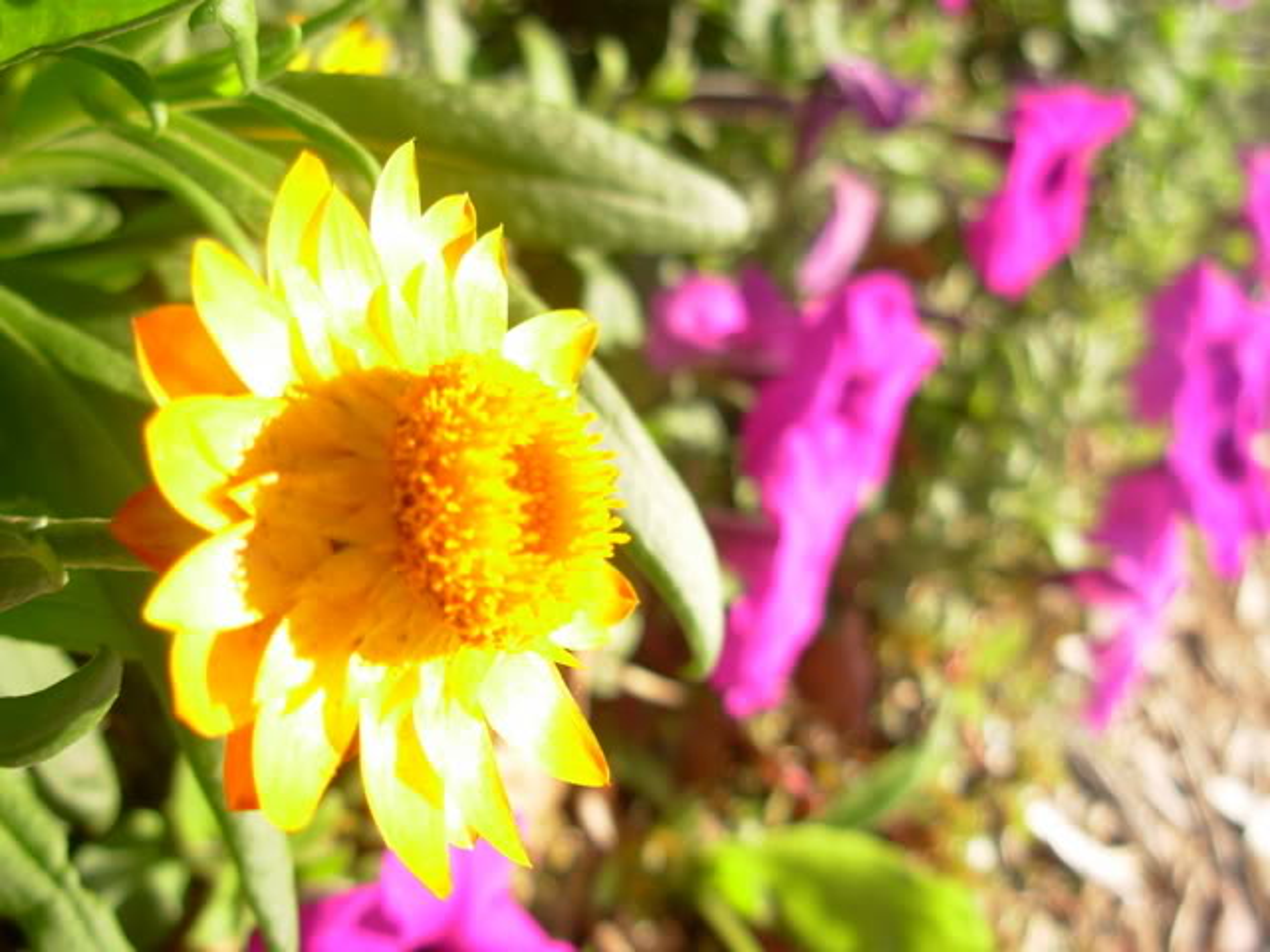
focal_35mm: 38
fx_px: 1394
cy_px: 476
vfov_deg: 37.7
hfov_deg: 49.0
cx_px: 635
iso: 50
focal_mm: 6.3
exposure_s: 1/512
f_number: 2.9
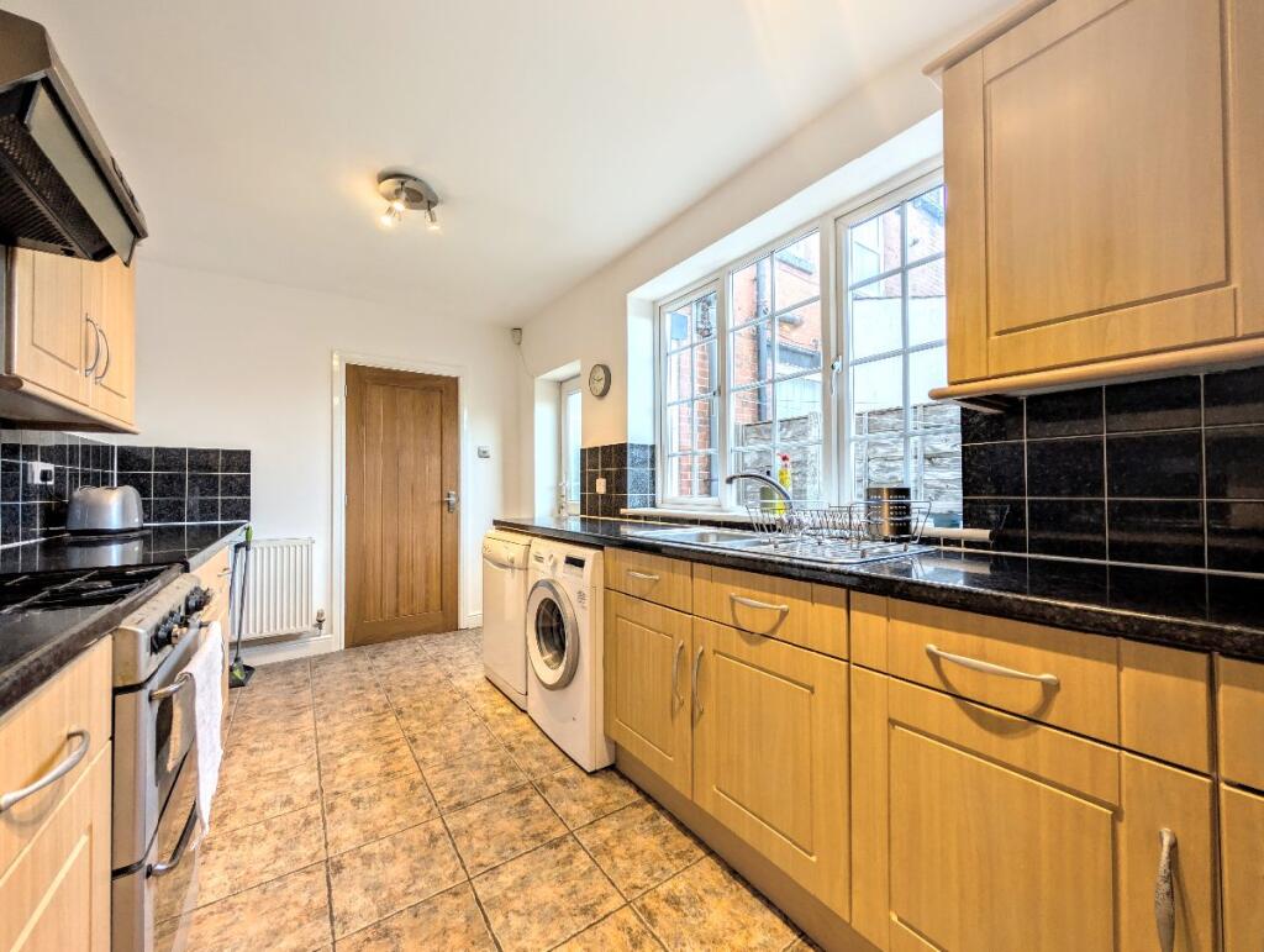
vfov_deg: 94.6
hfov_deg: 110.5
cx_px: 632
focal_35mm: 12
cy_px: 476
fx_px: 439
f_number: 1.7
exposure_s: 1/108
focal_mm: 2.02
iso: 48
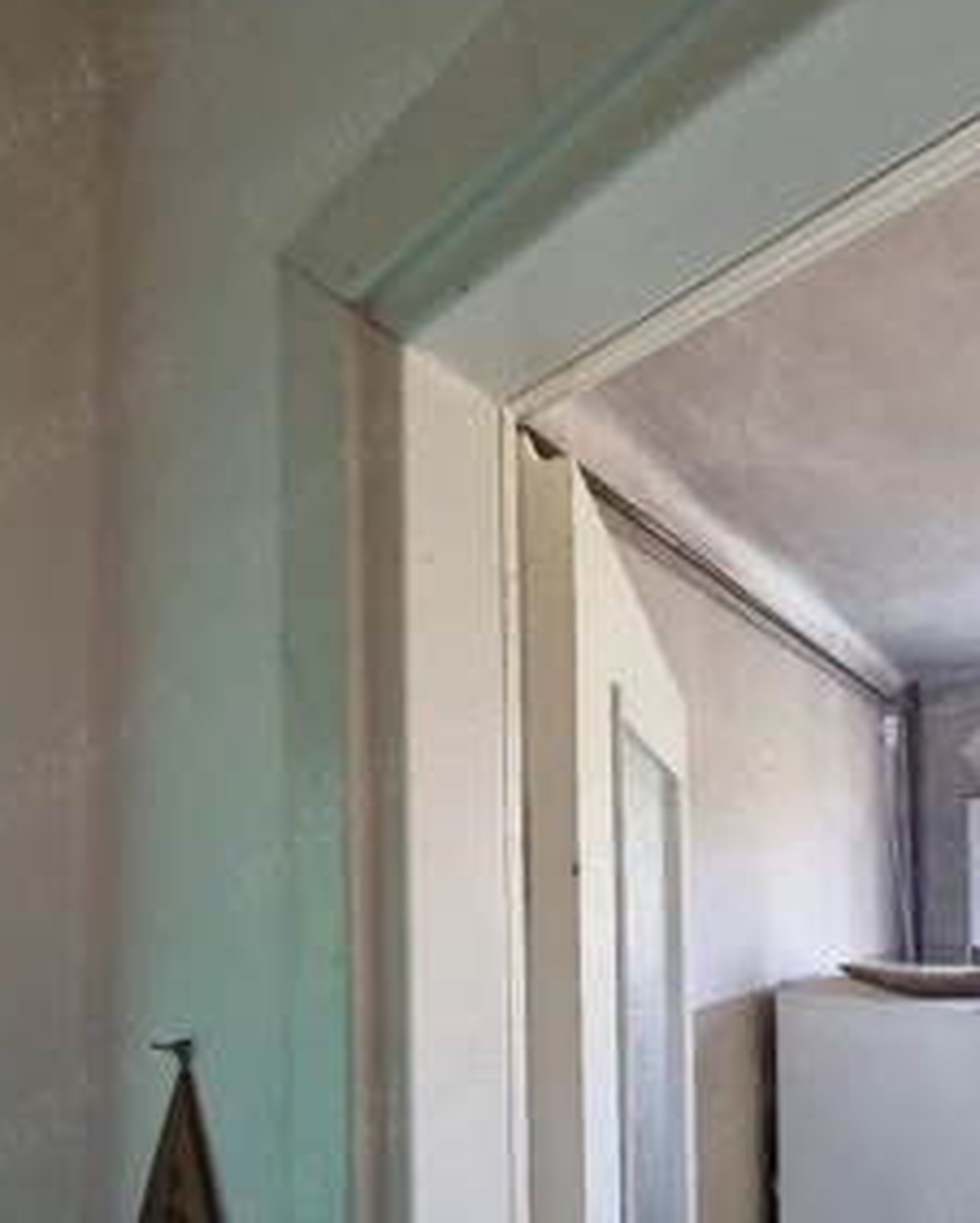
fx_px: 652
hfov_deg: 73.8
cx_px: 460
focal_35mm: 18
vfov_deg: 82.6
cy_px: 841
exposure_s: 1/33
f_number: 2.2
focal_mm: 2.2
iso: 320
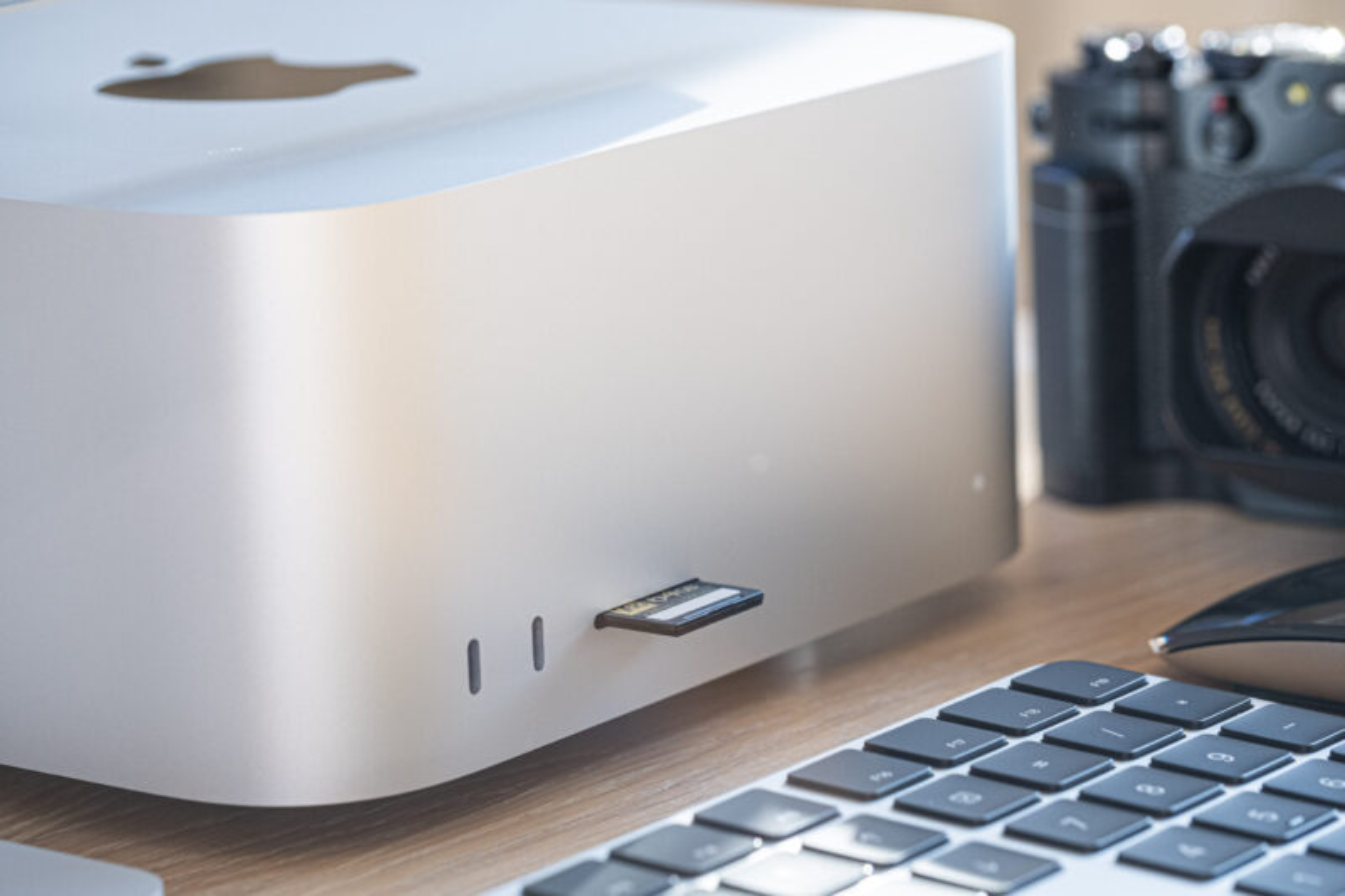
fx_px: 4482
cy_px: 448
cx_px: 672
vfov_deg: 11.4
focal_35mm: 120
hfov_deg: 17.1
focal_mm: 80
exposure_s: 1/80
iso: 400
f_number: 5.6
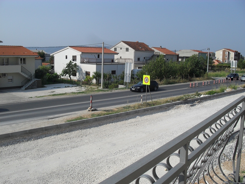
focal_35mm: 35
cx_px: 122
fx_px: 248
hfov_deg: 52.6
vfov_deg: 40.7
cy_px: 92
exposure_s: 1/350
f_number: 8.4
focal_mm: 6.3
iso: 100
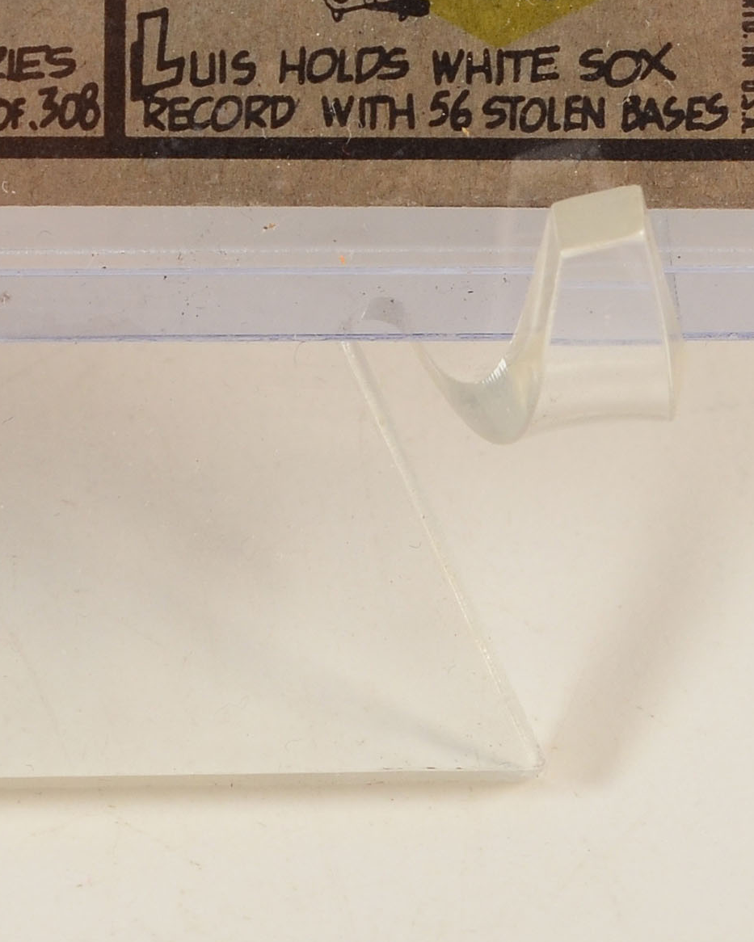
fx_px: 7949
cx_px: -205
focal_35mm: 285
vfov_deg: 6.7
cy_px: -288
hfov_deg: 5.4
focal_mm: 48
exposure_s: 1/160
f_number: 13
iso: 200
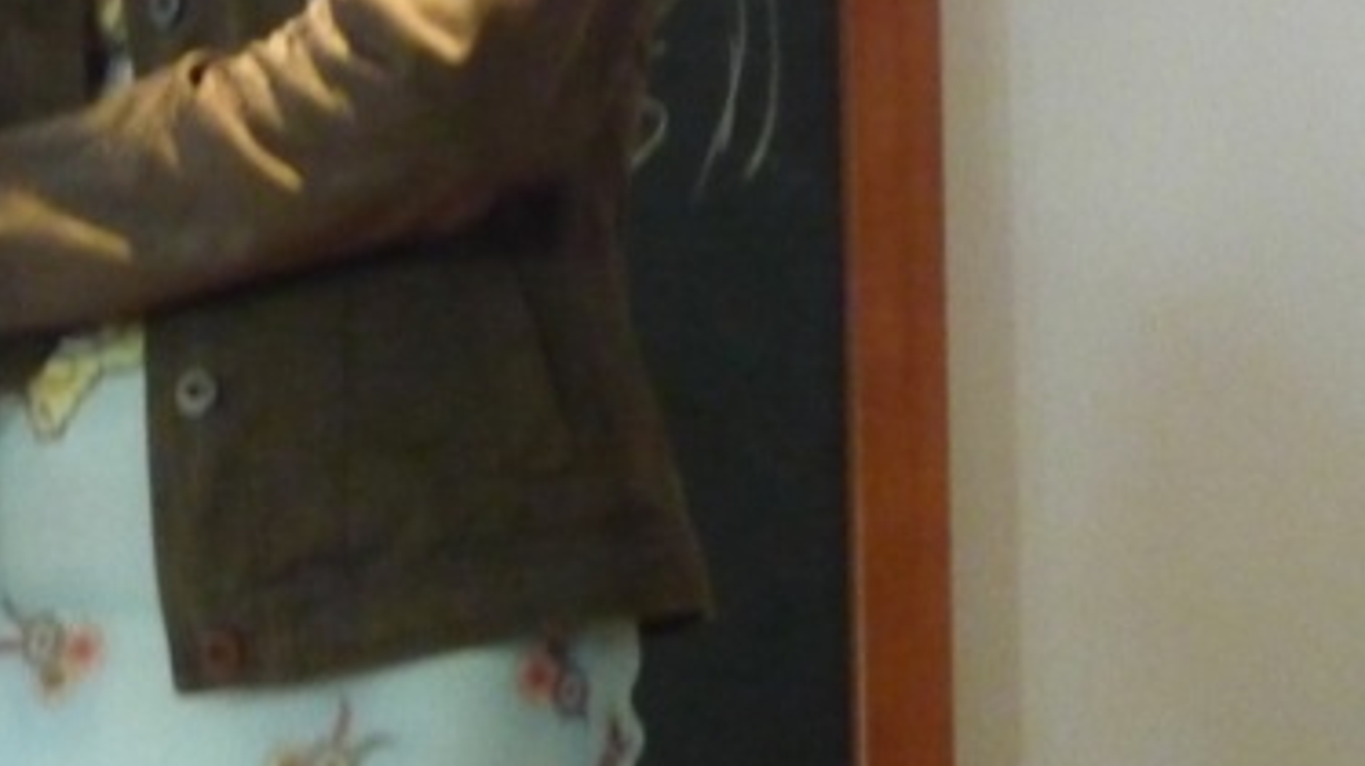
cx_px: 120
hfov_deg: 12.1
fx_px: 6404
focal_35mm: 177
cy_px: -62
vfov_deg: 6.8
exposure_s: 1/8
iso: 800
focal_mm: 11.3
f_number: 4.9
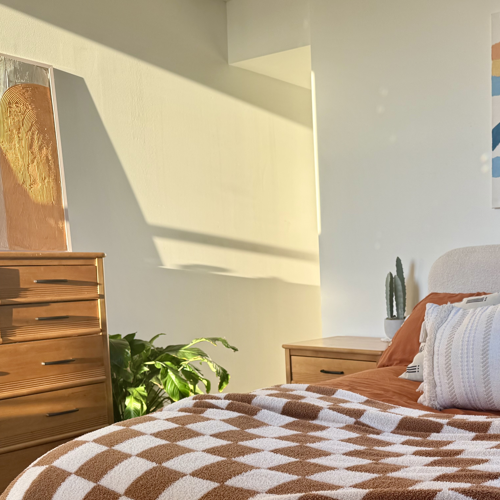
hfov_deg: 39.4
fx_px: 654
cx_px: 433
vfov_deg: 41.3
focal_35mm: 40
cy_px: 332
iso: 80
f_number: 1.78
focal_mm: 6.76
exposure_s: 1/330
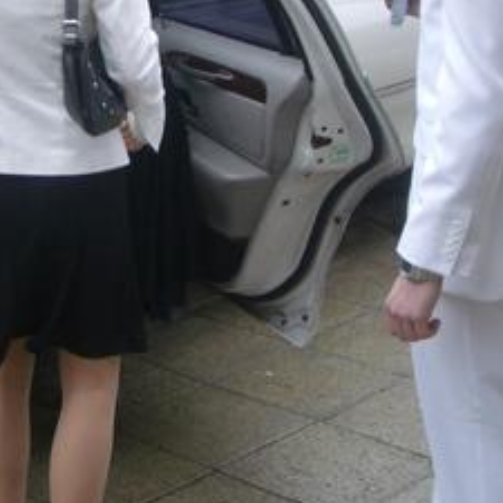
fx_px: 1447
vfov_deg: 19.5
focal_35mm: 88
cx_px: 16
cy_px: 103
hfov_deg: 19.2
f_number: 2.6
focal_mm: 5.8
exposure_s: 1/125
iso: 50
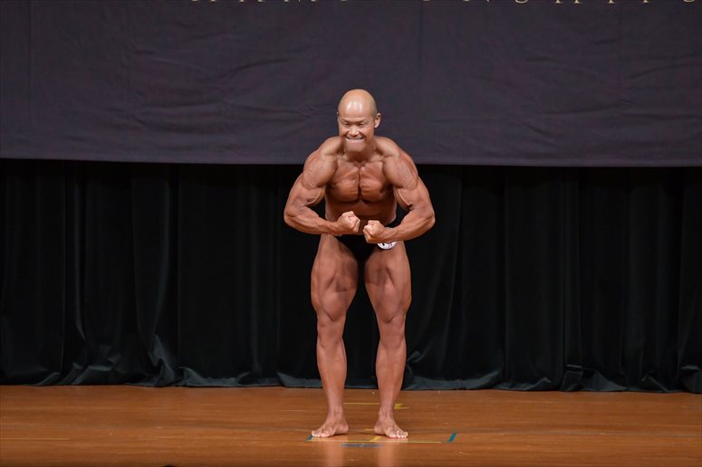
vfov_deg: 5.1
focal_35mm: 270
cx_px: 351
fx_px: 5262
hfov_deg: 7.6
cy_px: 234
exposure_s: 1/400
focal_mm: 180
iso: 4000
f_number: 5.6
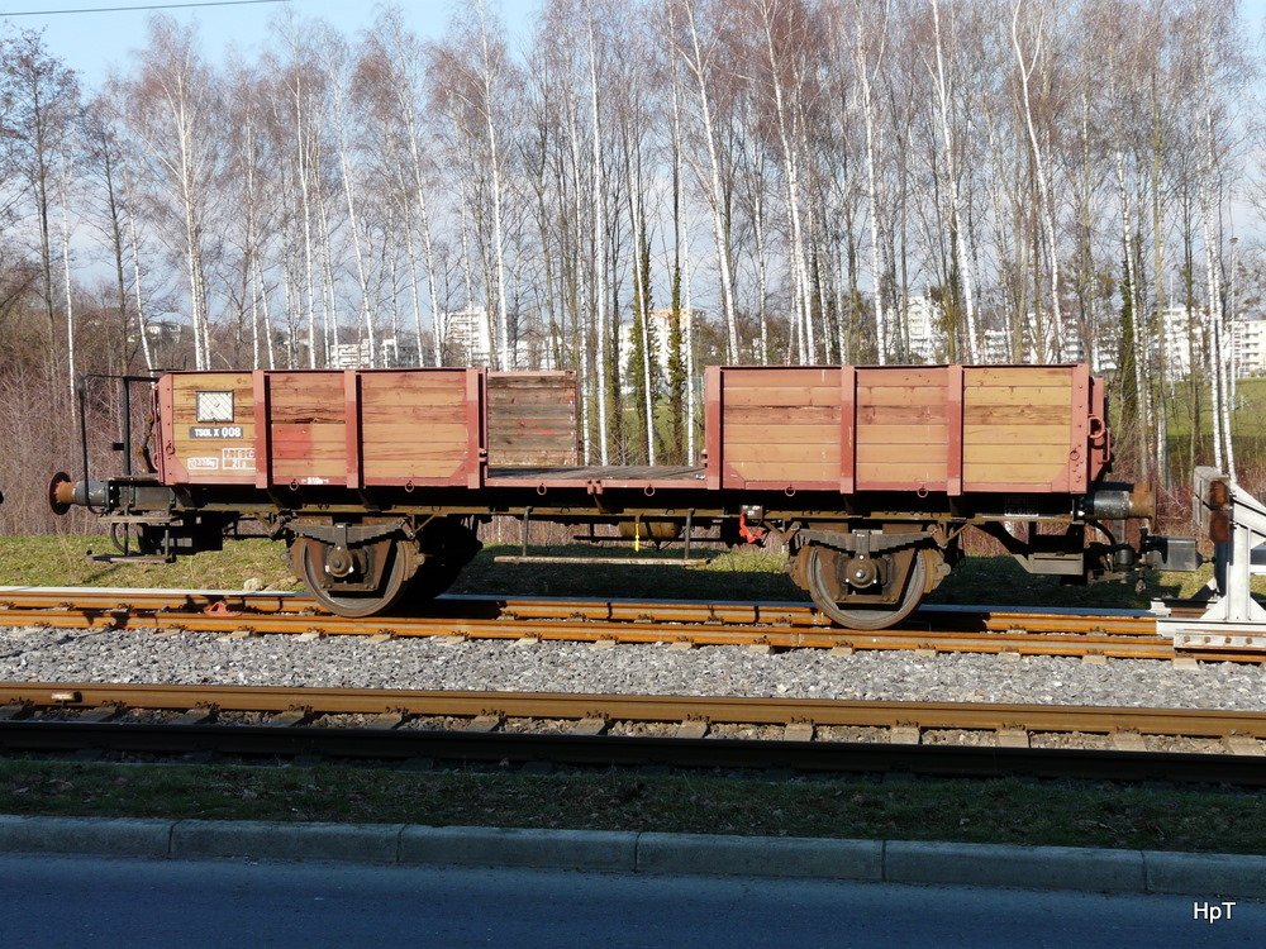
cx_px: 633
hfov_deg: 37.5
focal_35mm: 51
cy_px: 474
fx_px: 1865
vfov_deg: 28.6
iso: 100
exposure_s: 1/250
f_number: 5.6
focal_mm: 8.3
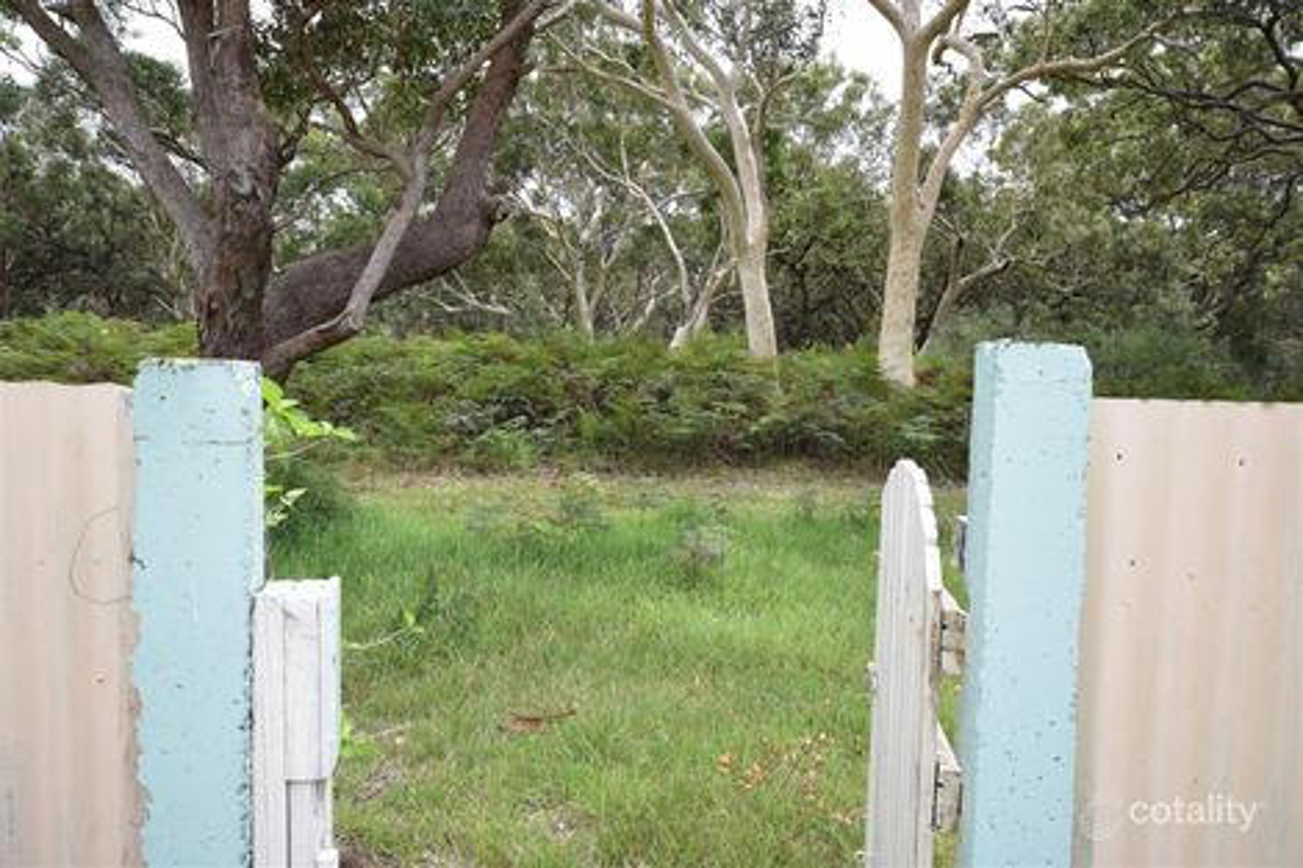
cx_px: 652
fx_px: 1085
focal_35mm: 30
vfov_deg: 43.6
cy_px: 434
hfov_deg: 61.9
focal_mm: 20
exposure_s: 1/250
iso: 320
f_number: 8
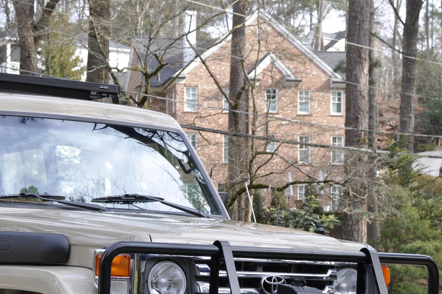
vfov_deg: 13.8
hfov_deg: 20.6
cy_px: 268
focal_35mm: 98
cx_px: 86
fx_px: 1201
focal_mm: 35
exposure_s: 1/125
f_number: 5.6
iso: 200
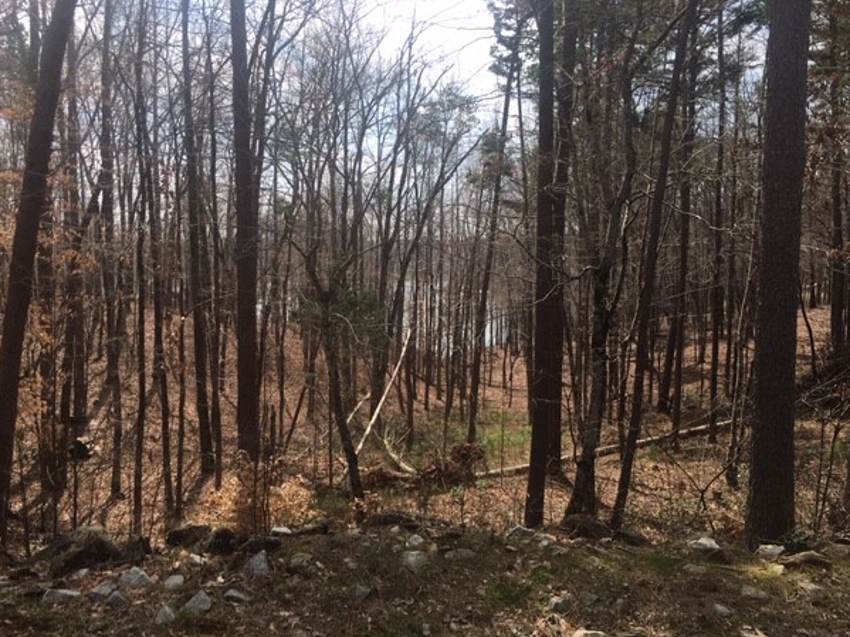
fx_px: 761
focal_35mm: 31
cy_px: 335
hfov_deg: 58.4
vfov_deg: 45.4
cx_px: 430
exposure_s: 1/1026
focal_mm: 4.15
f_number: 2.2
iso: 25
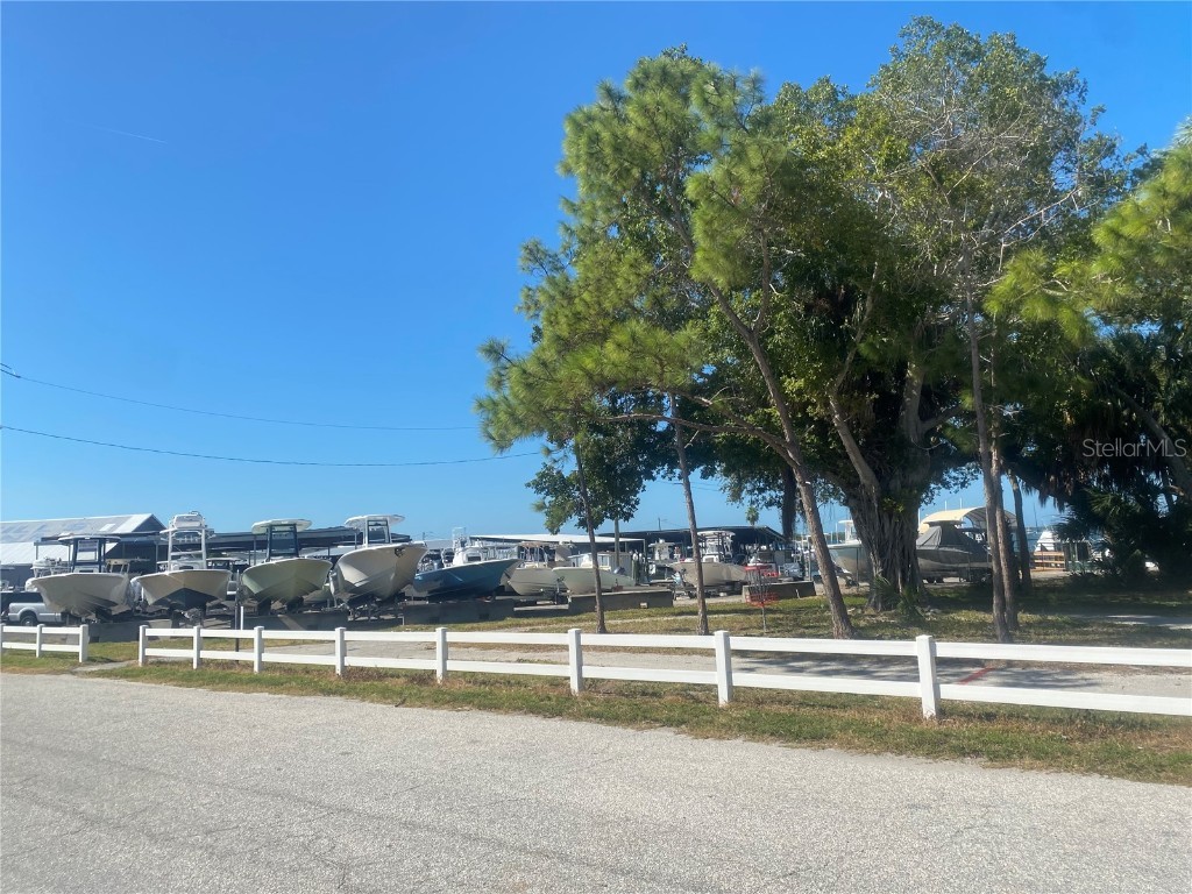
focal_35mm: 26
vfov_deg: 53.1
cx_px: 596
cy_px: 447
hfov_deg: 67.3
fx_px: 895
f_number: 1.8
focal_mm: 4.25
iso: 32
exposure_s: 1/3040
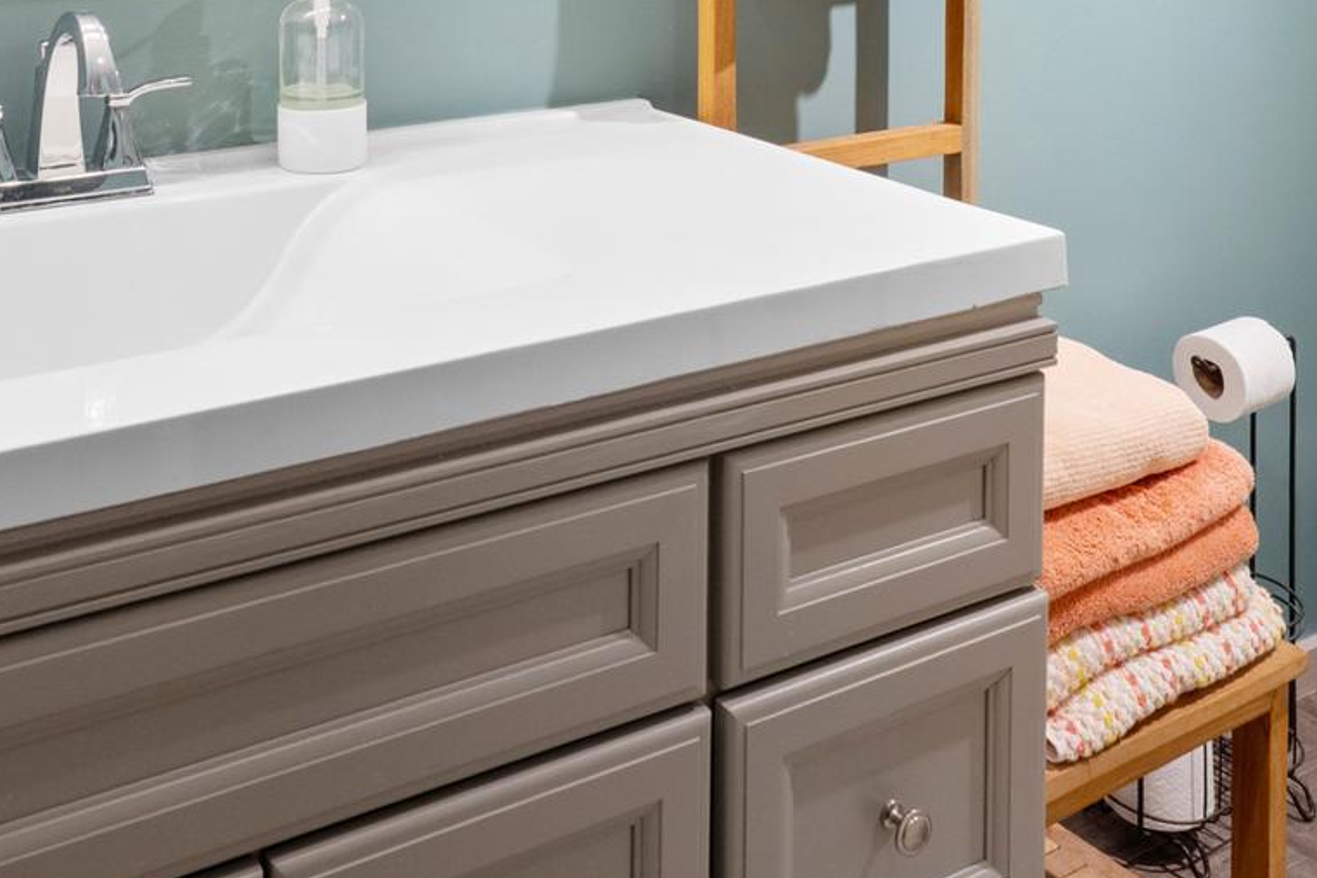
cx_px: 517
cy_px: -188
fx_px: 1573
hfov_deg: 45.2
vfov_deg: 27.3
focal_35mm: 43
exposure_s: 1/13
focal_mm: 16
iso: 800
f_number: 8
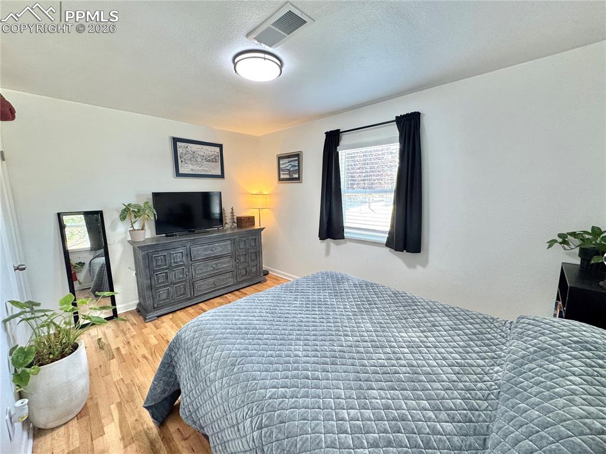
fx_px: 245
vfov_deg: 85.6
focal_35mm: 14
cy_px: 227
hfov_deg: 102.1
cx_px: 303
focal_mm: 2.22
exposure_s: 1/120
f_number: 2.2
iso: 160
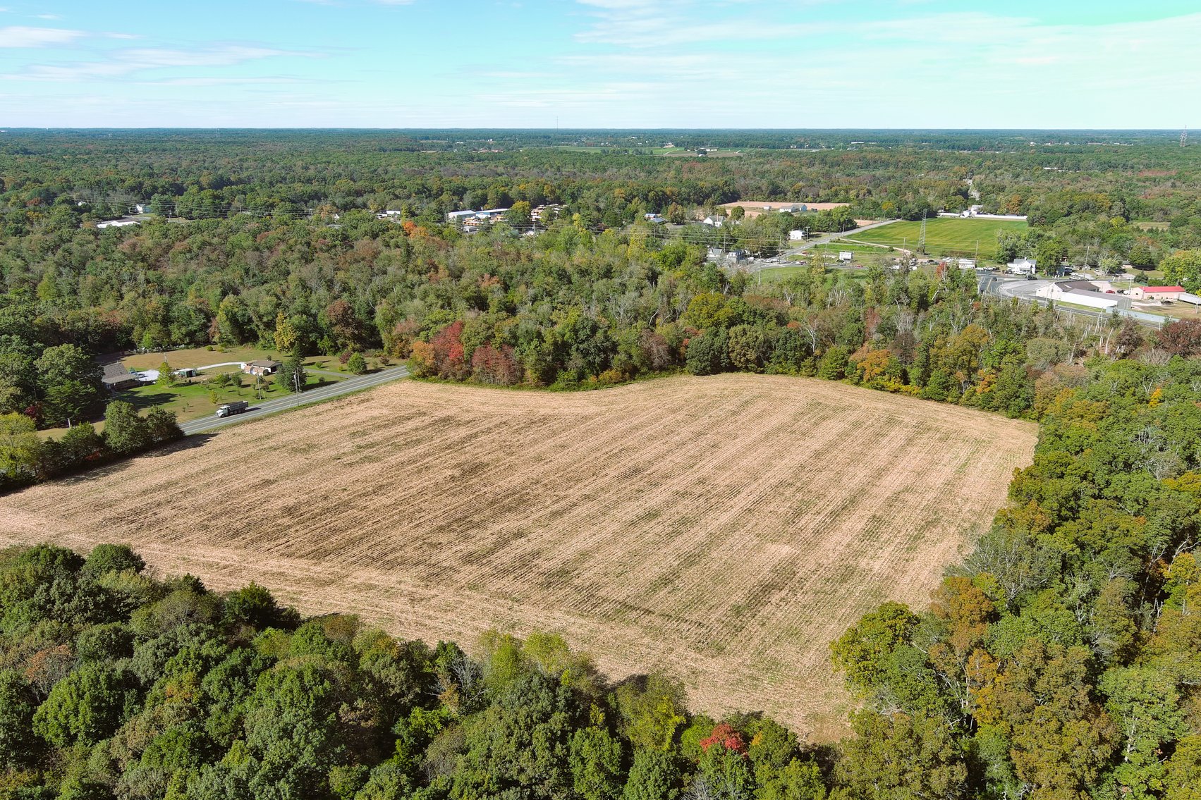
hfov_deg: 63.7
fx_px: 967
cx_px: 600
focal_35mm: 29
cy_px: 400
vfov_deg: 45.0
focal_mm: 10.57
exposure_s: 1/1000
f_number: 2.8
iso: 100
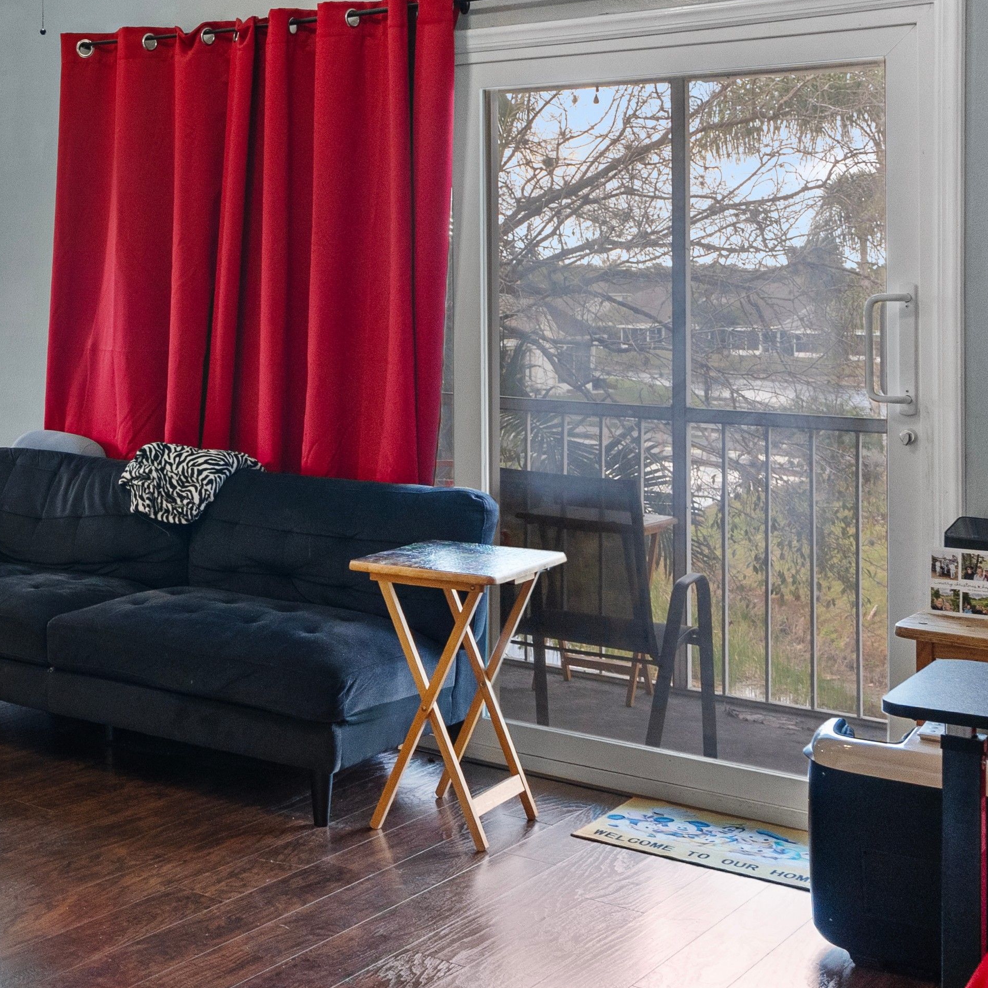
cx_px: 13
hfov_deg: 31.6
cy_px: 303
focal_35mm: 50
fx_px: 1615
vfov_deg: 33.6
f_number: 9
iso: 800
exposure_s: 1/5
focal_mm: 16
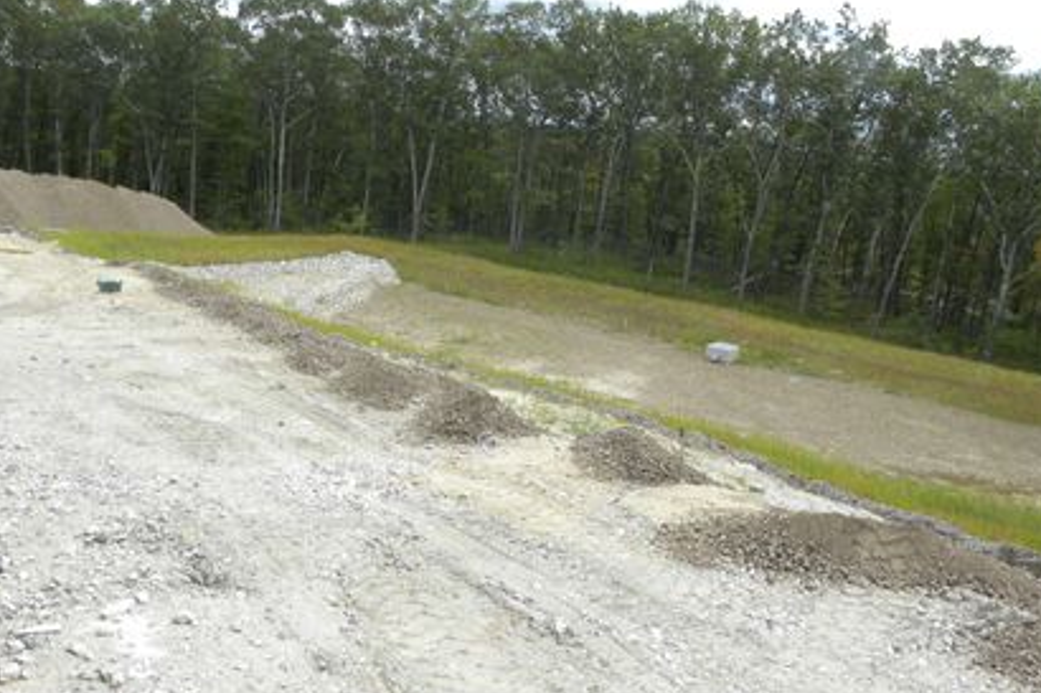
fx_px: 954
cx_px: 531
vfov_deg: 39.9
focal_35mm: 33
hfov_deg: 57.2
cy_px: 341
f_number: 5.6
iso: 91
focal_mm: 4.6
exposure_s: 1/236
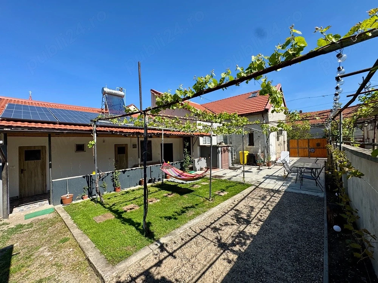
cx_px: 189
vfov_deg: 85.7
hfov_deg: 102.1
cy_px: 142
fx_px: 153
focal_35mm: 14
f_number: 2.2
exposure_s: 1/1370
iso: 50
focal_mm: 2.22
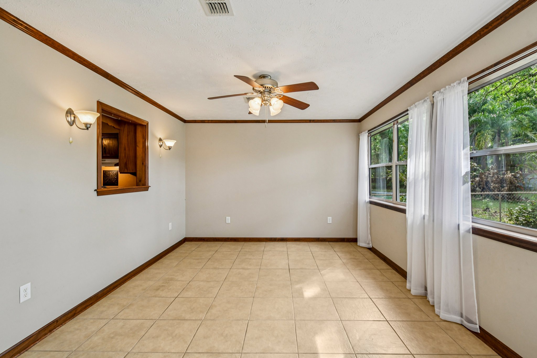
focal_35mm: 15
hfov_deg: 100.4
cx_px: 268
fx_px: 224
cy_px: 179
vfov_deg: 77.3
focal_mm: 10
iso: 400
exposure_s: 1/30
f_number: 8
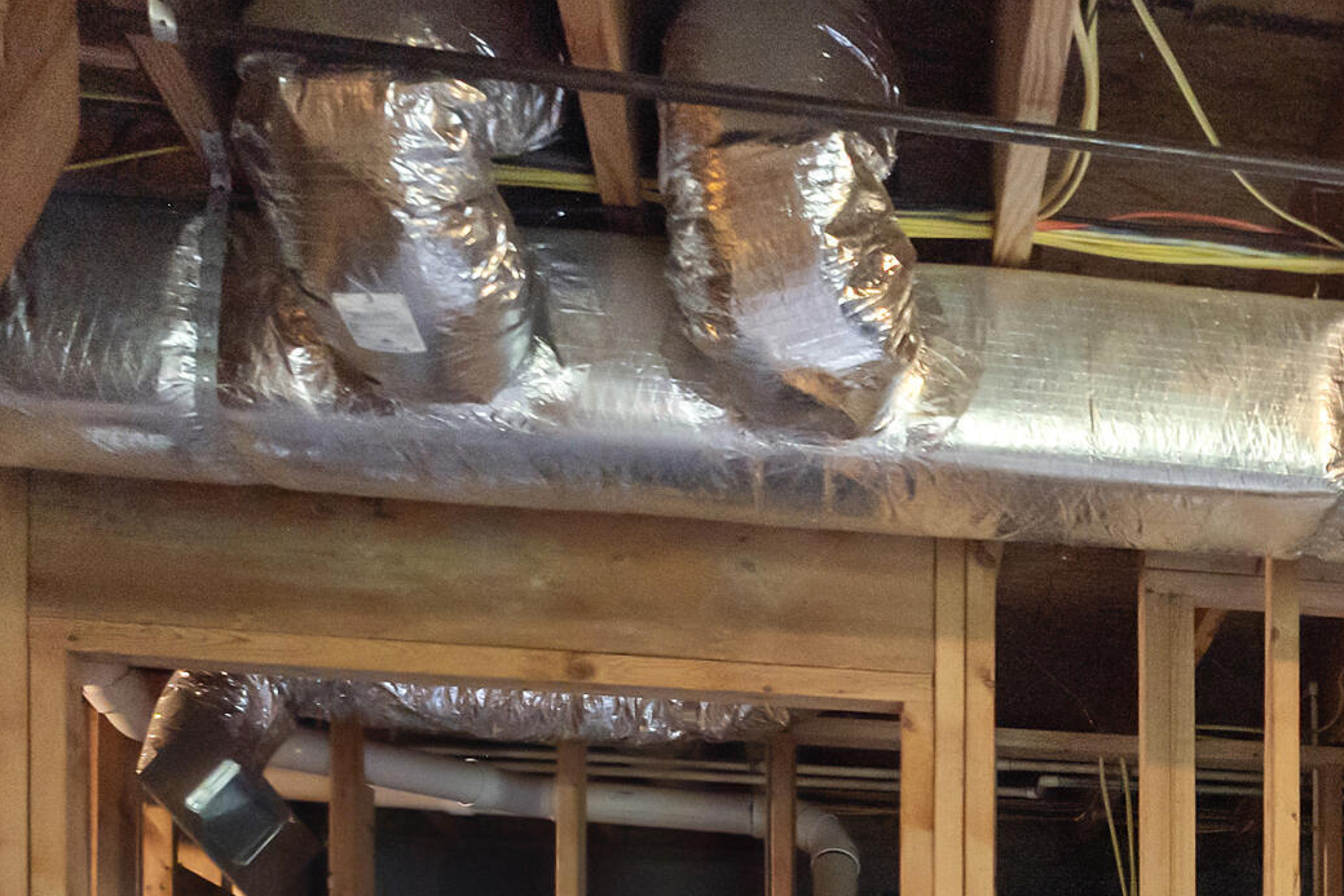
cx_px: 1755
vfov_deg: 17.6
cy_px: 1210
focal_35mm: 72
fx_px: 2688
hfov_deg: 24.4
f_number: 2.8
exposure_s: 1/15
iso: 470
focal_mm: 12.29
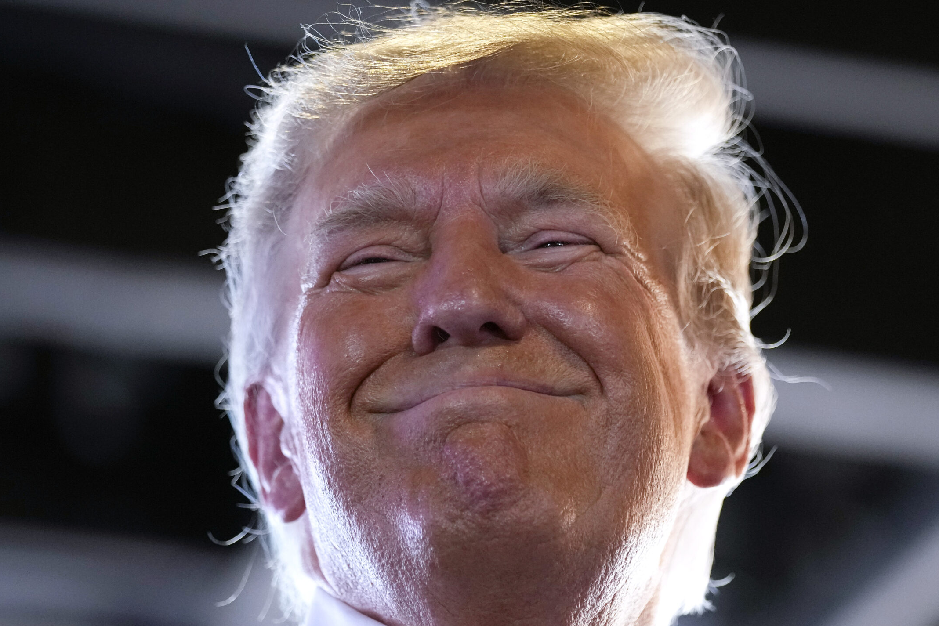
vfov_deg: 5.5
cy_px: 317
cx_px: 533
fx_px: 6469
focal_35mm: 248
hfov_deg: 8.3
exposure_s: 1/250
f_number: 2.8
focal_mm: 138
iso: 3200
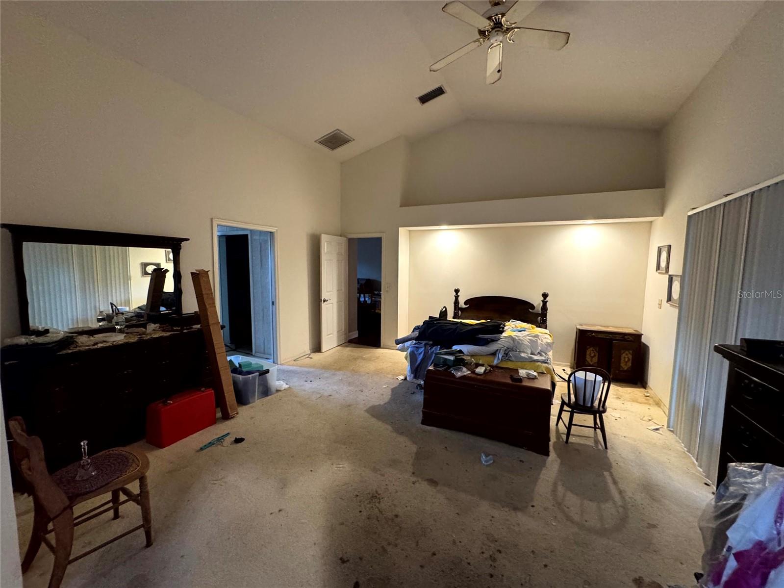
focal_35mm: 14
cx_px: 392
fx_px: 317
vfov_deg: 85.7
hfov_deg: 102.1
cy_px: 294
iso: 640
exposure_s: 1/60
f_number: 2.2
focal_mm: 2.22
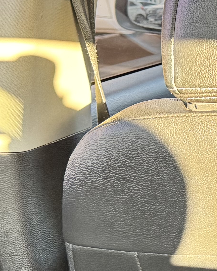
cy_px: 204
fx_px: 947
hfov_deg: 10.3
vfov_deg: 16.2
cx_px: 606
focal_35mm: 118
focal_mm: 6.76
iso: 200
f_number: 1.78
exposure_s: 1/113
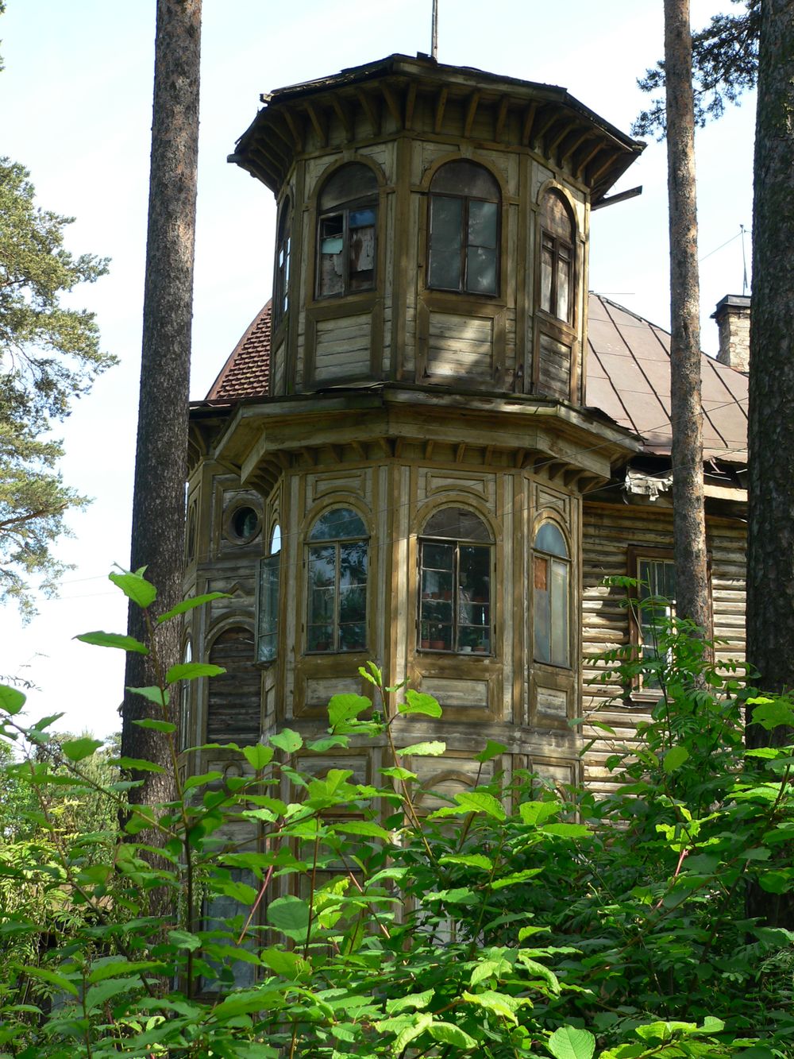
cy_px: 530
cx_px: 397
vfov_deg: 32.2
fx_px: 1835
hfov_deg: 24.4
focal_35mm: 60
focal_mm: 9.9
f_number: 3.7
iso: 80
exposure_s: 1/125
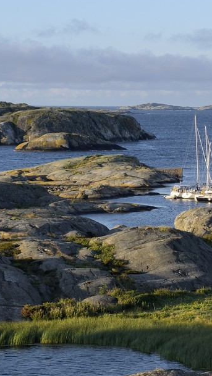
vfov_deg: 13.9
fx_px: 1538
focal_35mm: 154
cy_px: 232
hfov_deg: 7.5
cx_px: 477
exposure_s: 1/160
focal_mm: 56
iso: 200
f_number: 10
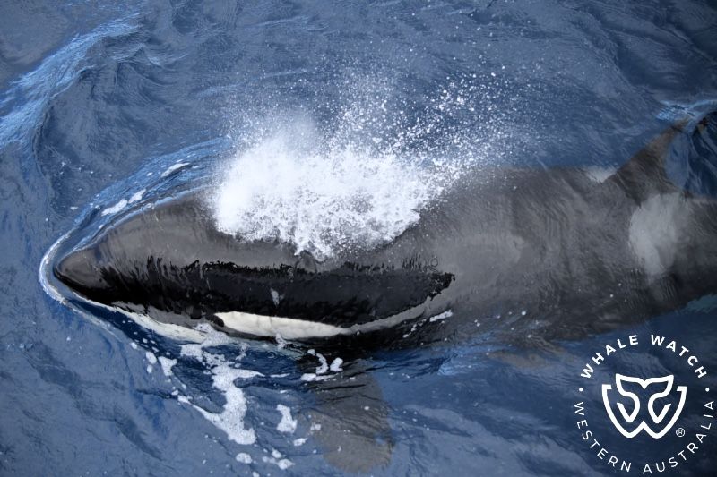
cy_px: 238
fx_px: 1195
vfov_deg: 22.6
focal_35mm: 60
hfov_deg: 33.4
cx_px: 358
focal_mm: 60
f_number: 4.5
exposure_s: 1/8000
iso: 3200
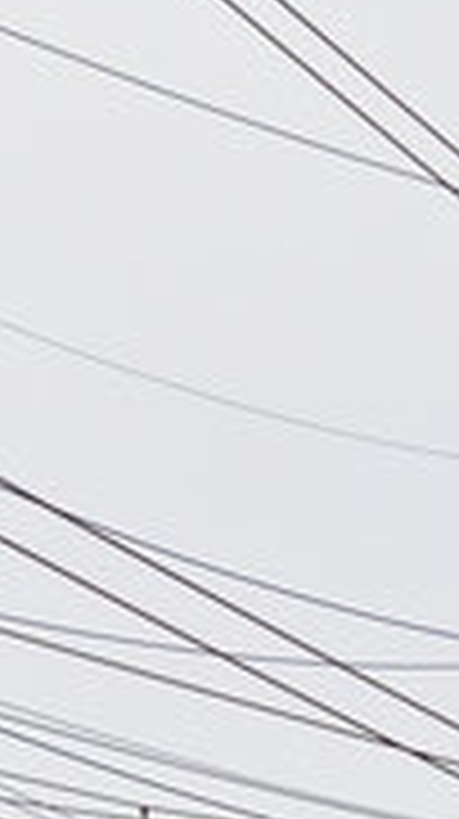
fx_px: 15709
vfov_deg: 3.0
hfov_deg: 1.7
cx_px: 680
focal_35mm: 724
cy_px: 1622
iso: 400
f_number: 4
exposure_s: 1/800
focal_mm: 70
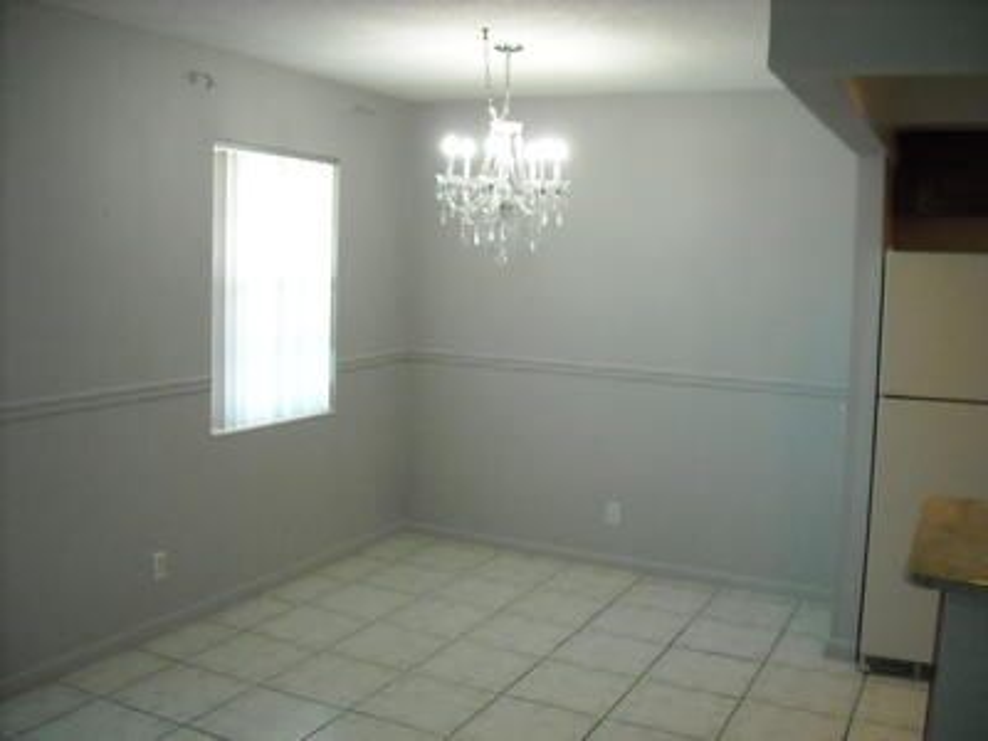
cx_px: 494
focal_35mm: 35
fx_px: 999
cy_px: 370
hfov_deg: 52.6
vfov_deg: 40.7
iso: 590
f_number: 2.8
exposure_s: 1/250
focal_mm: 5.7
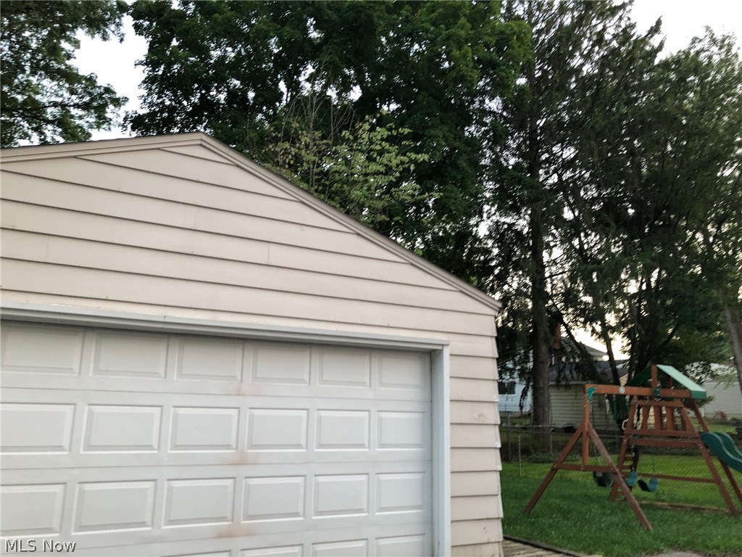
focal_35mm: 28
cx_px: 371
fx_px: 600
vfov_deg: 49.7
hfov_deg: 63.4
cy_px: 278
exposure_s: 1/20
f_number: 1.8
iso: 40
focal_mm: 3.99
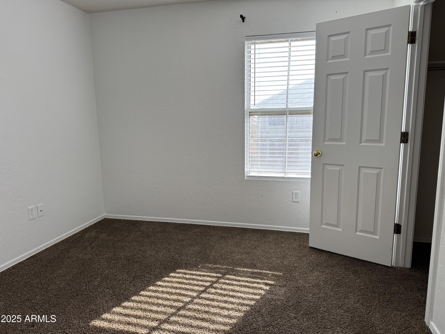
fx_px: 309
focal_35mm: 24
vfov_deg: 56.8
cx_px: 222
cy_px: 167
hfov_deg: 71.6
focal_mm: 6.76
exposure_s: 1/120
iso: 125
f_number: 1.78
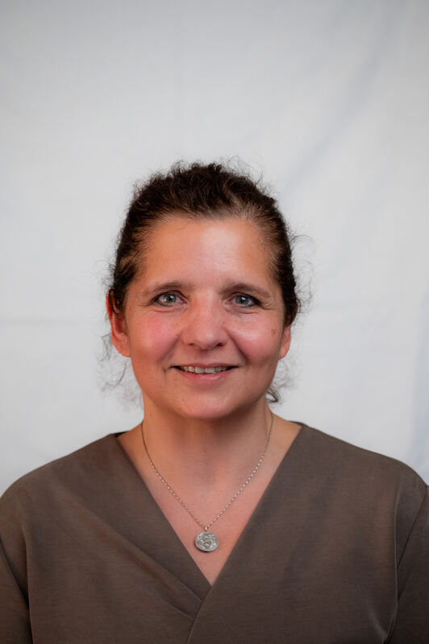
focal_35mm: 120
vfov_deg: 17.1
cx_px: 214
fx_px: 2149
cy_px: 322
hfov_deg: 11.4
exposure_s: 1/100
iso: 3200
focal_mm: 120
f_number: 4
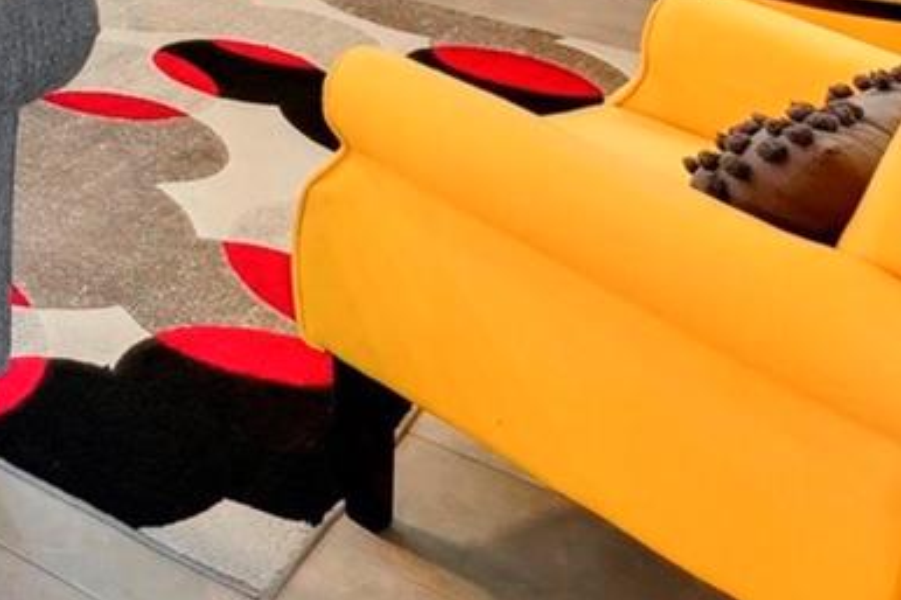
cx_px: -441
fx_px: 1451
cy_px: -507
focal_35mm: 58
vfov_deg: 18.1
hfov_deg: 25.9
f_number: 8
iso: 400
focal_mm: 14
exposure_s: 1/8
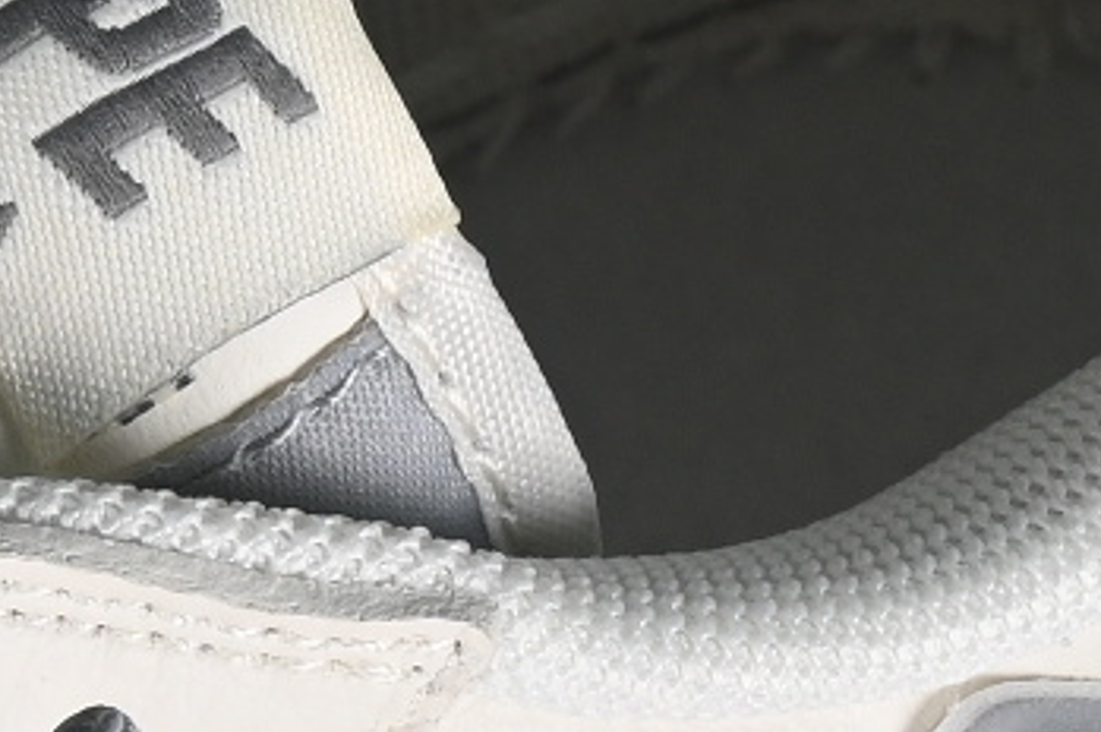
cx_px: -1297
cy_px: 281
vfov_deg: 2.3
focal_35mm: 599
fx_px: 18302
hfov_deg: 3.4
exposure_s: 1/60
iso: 160
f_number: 8
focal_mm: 50
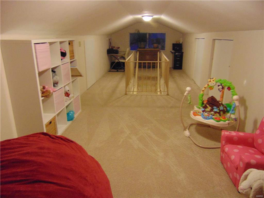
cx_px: 132
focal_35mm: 25
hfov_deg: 69.4
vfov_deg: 54.9
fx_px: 191
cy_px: 99
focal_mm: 4.5
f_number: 3
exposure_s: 1/15
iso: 400
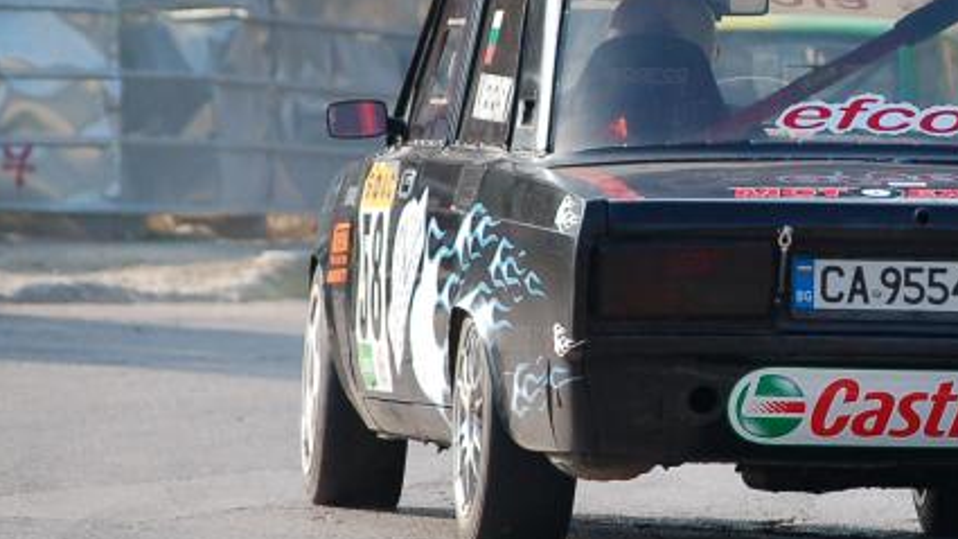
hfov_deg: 4.6
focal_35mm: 473
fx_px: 12021
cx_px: 771
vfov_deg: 2.6
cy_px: 312
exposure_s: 1/1000
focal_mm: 125
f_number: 5
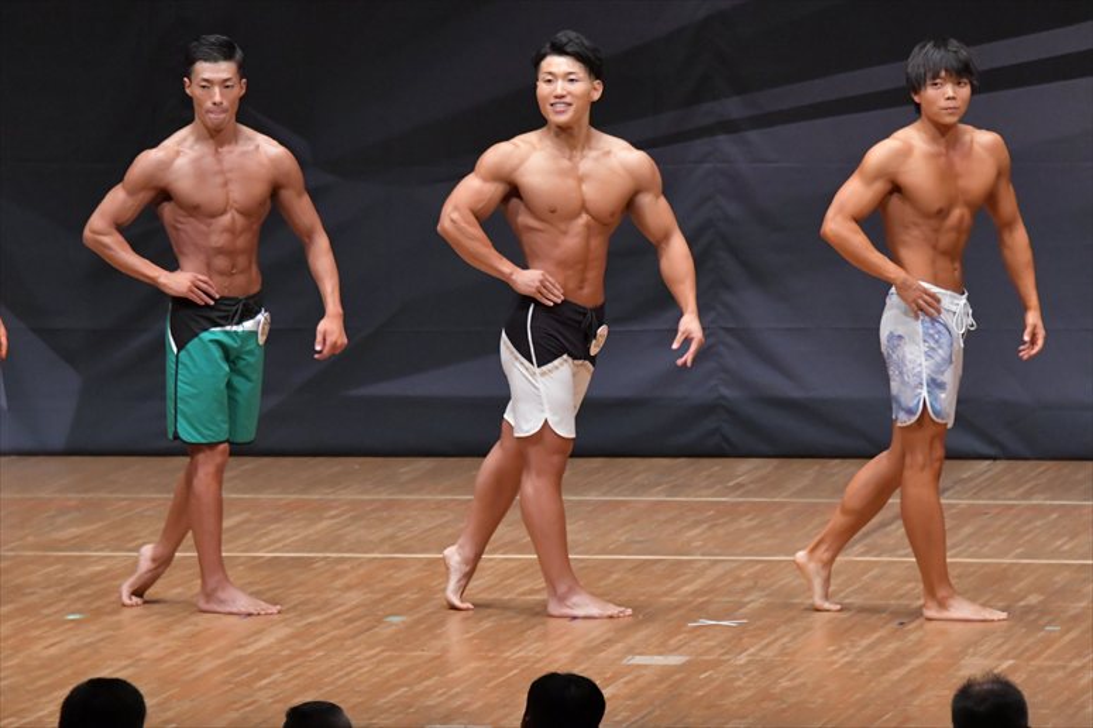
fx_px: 7738
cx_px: 546
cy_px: 364
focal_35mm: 255
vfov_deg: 5.4
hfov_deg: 8.1
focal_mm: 170
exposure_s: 1/400
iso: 6400
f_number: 5.6
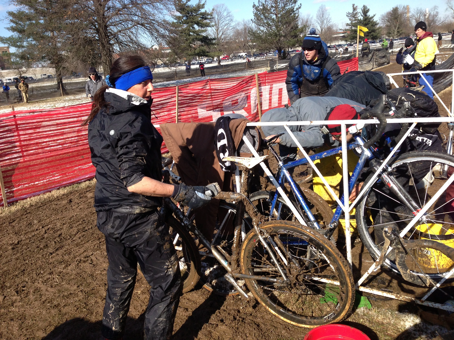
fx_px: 433
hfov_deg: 55.4
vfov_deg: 42.9
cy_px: 170
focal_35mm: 33
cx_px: 227
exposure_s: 1/1466
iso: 64
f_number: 2.4
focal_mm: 4.13
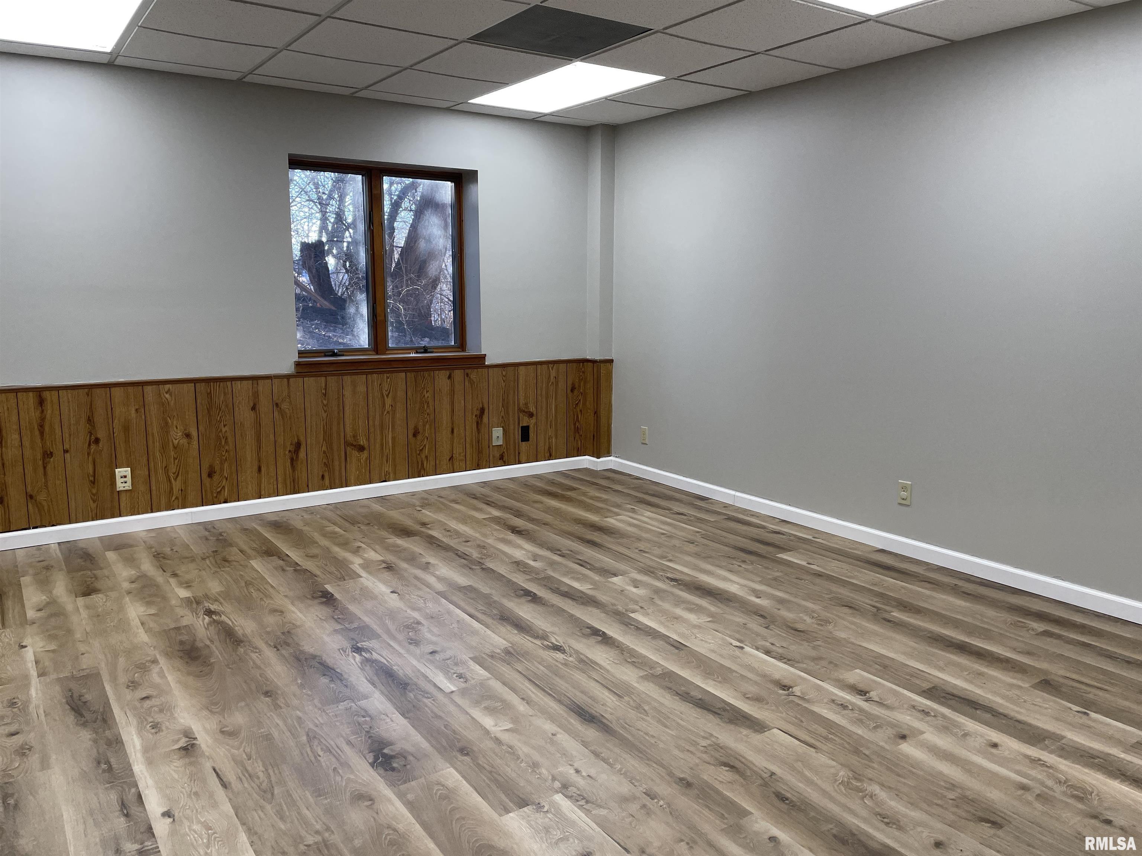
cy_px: 428
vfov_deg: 53.1
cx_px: 571
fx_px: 858
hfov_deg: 67.3
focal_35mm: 26
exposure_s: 1/120
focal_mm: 4.2
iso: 50
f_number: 1.6
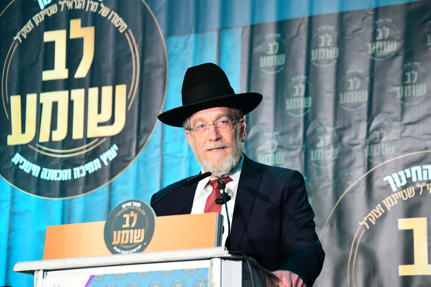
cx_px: 216
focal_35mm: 150
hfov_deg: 13.7
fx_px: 1795
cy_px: 144
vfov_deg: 9.1
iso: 4000
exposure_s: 1/125
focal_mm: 150
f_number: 5.6
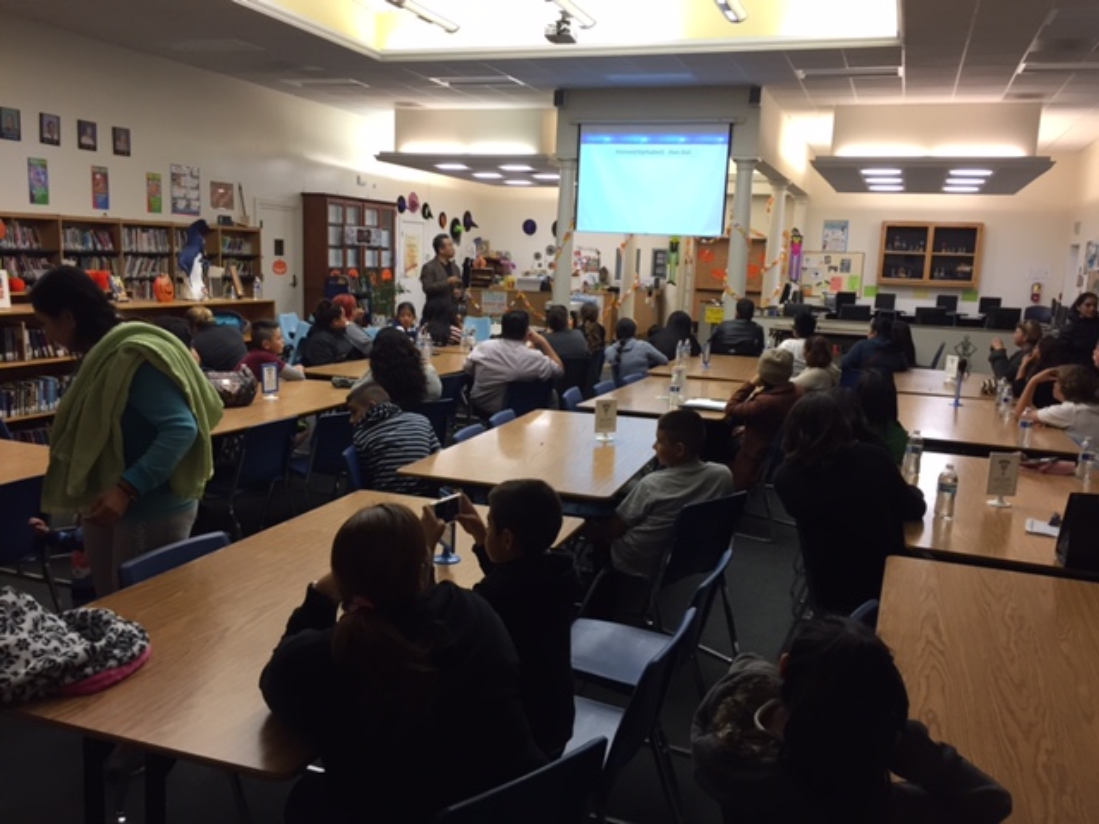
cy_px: 412
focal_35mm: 29
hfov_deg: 61.7
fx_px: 921
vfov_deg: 48.2
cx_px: 550
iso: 64
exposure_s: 1/30
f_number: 2.2
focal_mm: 4.15
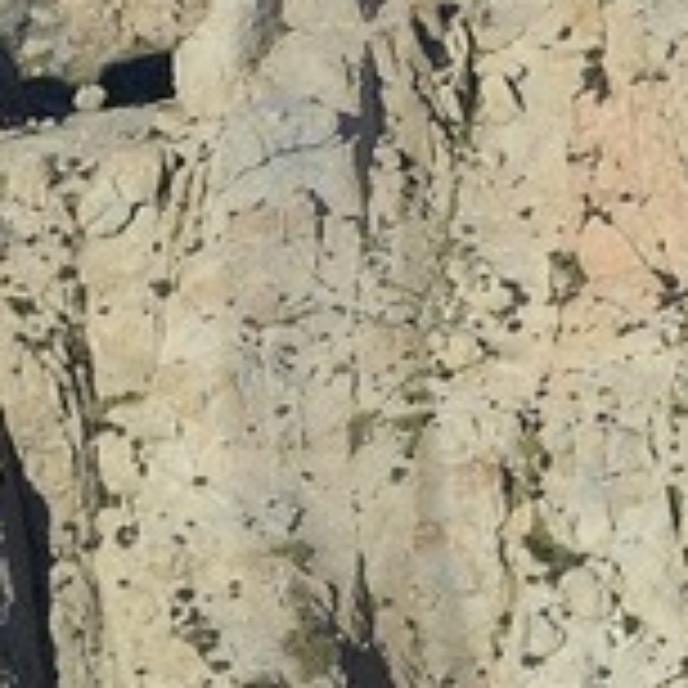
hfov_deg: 1.1
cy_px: 247
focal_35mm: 1598
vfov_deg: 1.1
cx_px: 2051
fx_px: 35933
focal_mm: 180
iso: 400
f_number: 10
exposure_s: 1/1000
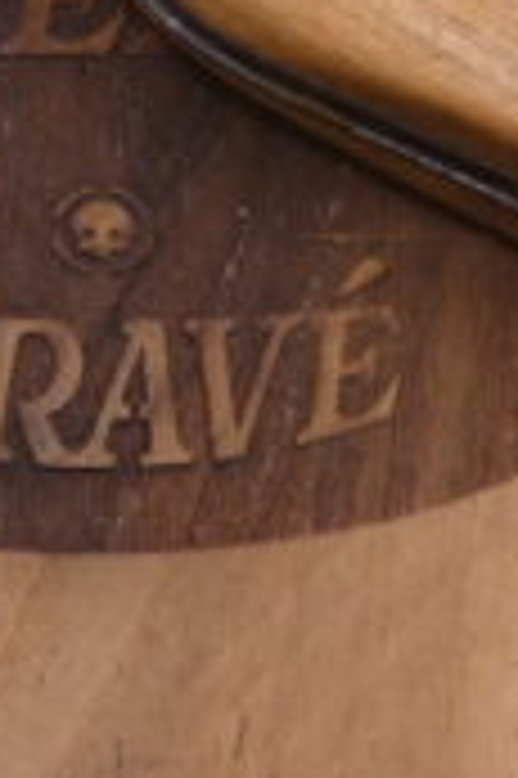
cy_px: 54
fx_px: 3741
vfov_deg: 11.8
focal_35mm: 173
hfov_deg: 7.9
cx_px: 63
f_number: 3.8
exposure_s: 1/80
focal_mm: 8.6
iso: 250
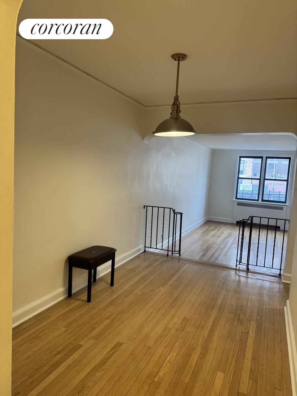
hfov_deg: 56.8
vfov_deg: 71.6
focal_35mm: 24
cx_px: 148
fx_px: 275
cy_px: 198
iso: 160
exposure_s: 1/120
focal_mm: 6.76
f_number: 1.78
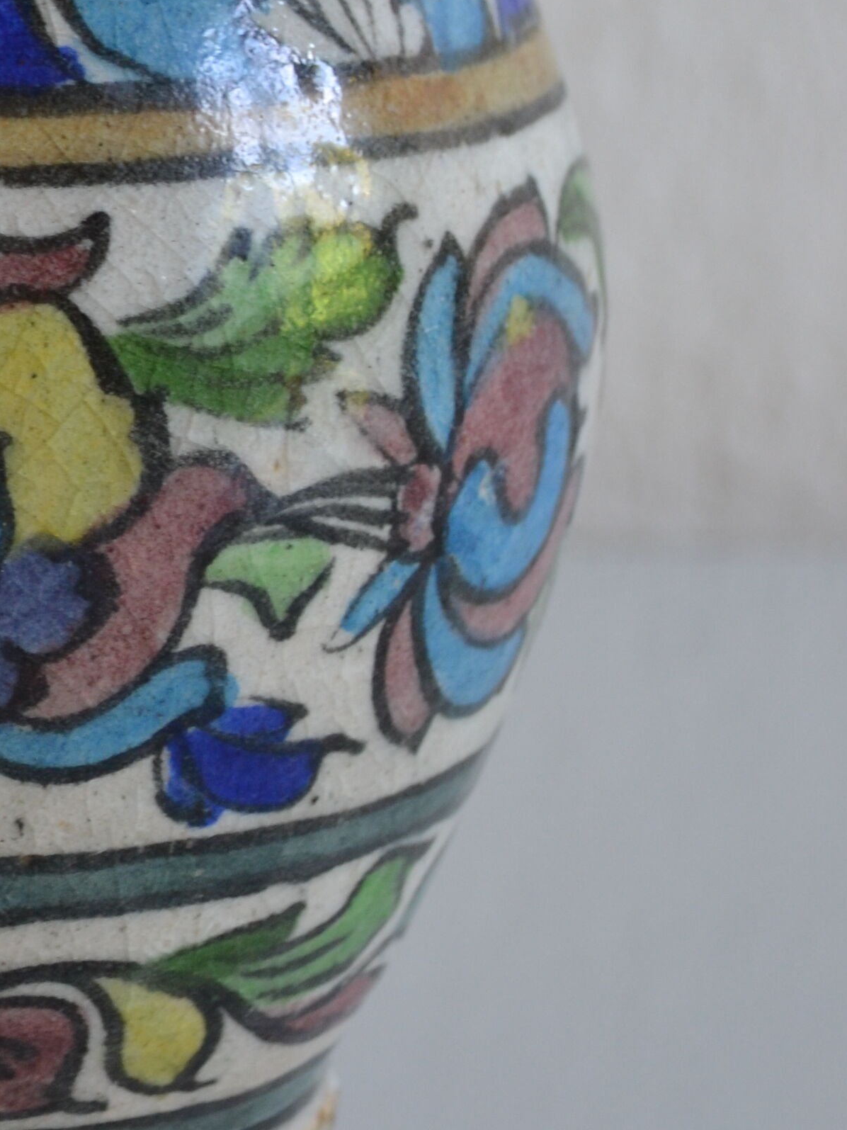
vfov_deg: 13.0
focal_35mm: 150
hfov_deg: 9.8
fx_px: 4894
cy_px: 93
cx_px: -126
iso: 400
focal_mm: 36
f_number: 5
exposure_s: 1/25
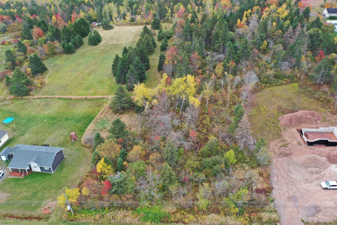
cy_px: 112
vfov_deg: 46.4
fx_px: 262
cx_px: 168
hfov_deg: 65.5
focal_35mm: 28
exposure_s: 1/50
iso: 100
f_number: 3.5
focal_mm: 10.26
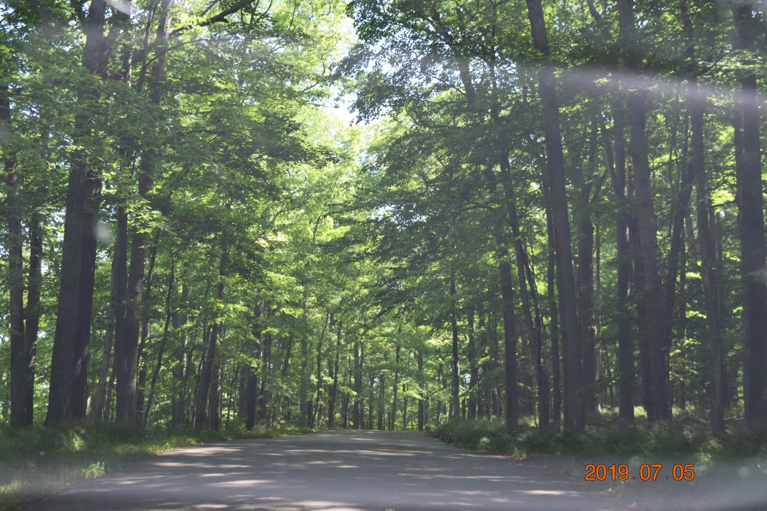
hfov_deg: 36.9
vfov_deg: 25.1
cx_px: 384
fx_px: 1150
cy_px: 256
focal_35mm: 54
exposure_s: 1/125
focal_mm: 36
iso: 250
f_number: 5.6
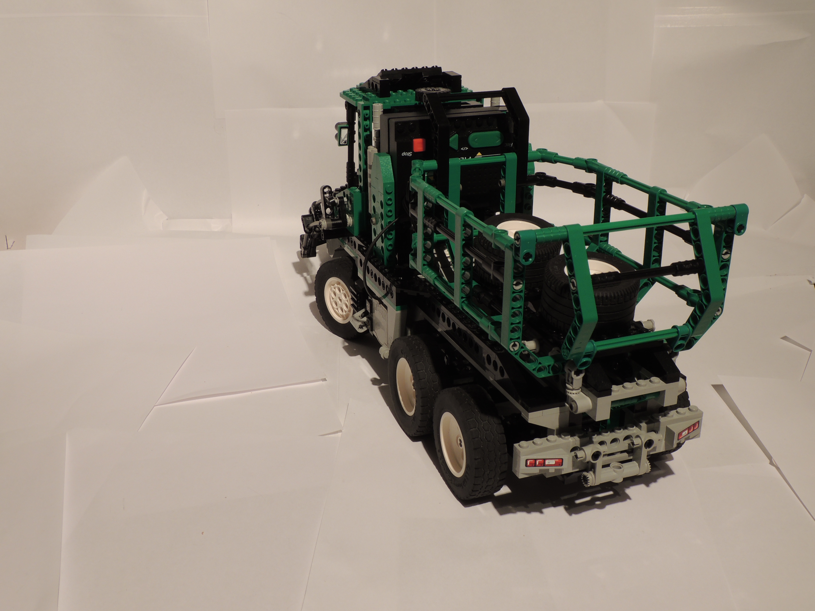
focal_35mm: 40
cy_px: 306
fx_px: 942
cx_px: 408
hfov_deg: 46.8
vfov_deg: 36.0
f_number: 6.6
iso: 100
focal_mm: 7.1
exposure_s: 1/2.5
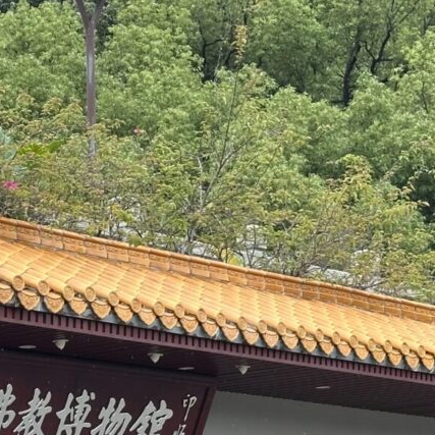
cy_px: 529
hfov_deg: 12.5
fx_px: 1976
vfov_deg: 12.3
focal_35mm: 139
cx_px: 39
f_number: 1.78
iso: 64
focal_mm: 6.86
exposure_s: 1/919
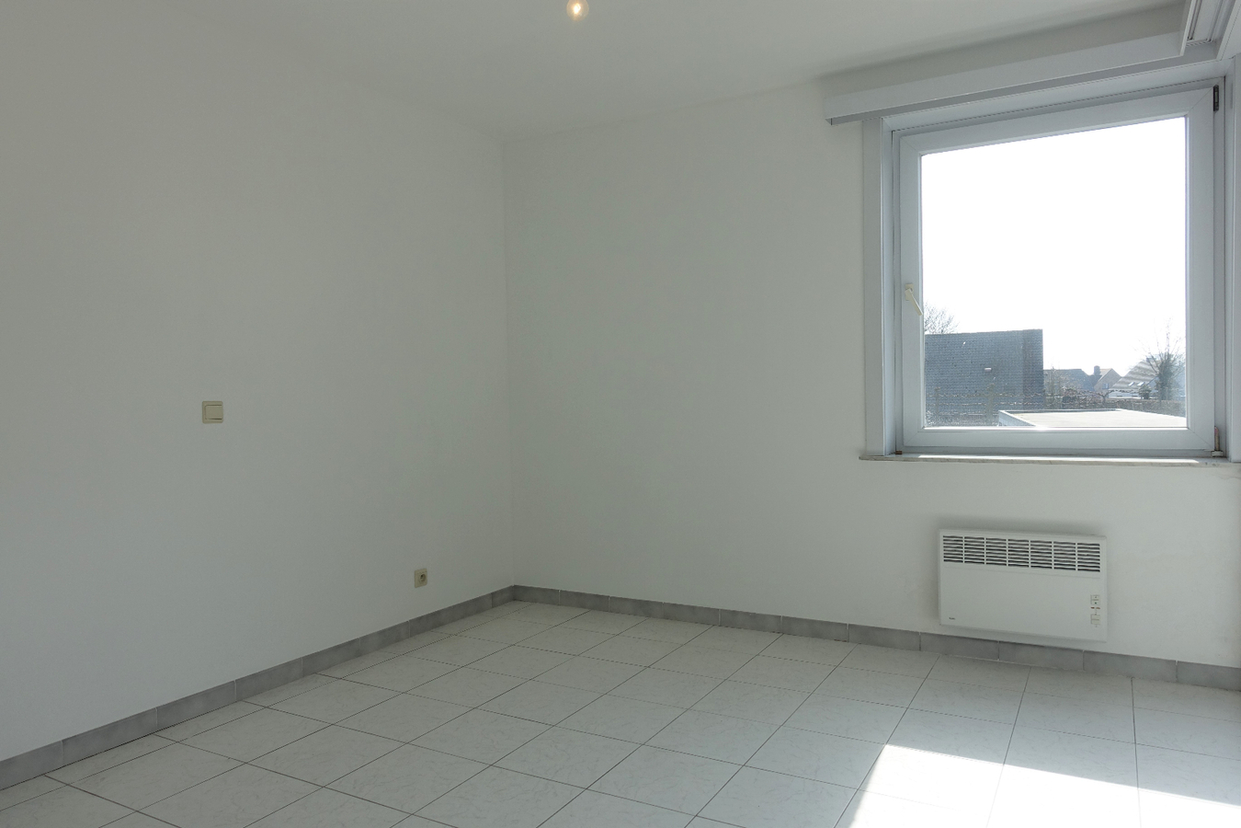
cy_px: 414
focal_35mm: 24
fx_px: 827
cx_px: 620
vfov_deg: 53.1
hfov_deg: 73.7
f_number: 4
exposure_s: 1/500
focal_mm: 8.8
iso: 125
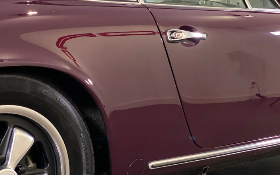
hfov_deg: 25.7
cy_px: 85
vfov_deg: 16.3
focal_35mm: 80
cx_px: 192
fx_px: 610
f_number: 2
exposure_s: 1/17
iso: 400
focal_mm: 6
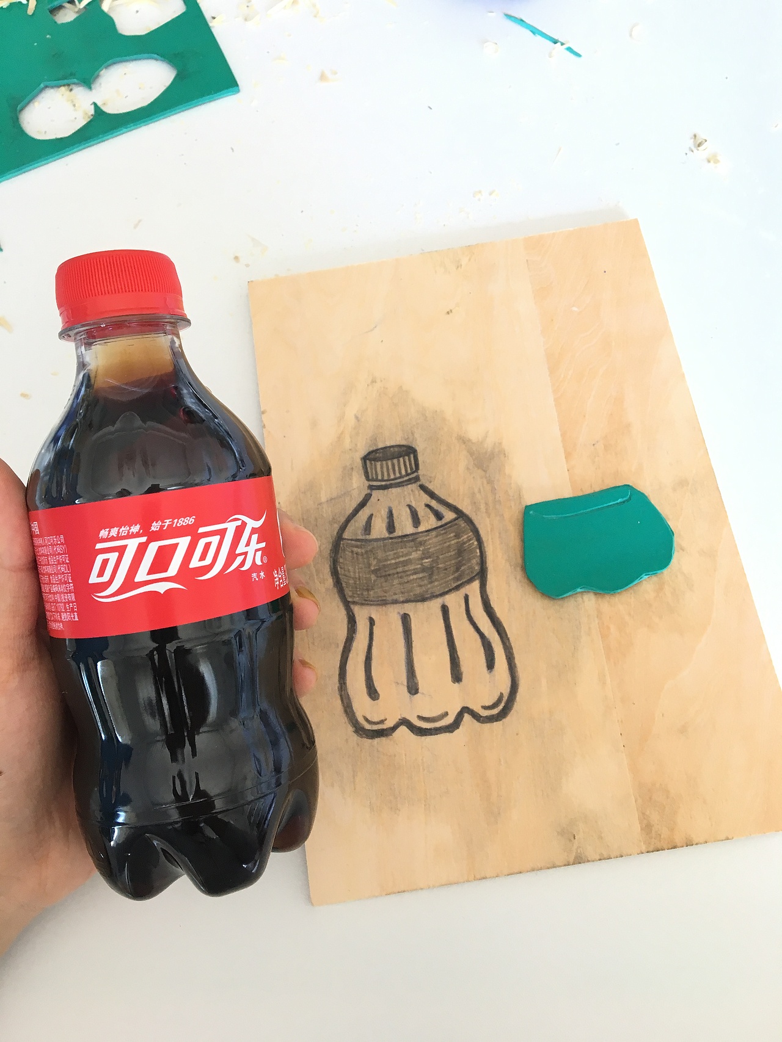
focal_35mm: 29
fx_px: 874
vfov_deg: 61.7
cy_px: 521
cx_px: 391
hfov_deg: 48.2
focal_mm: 4.15
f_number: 2.2
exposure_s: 1/33
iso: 80
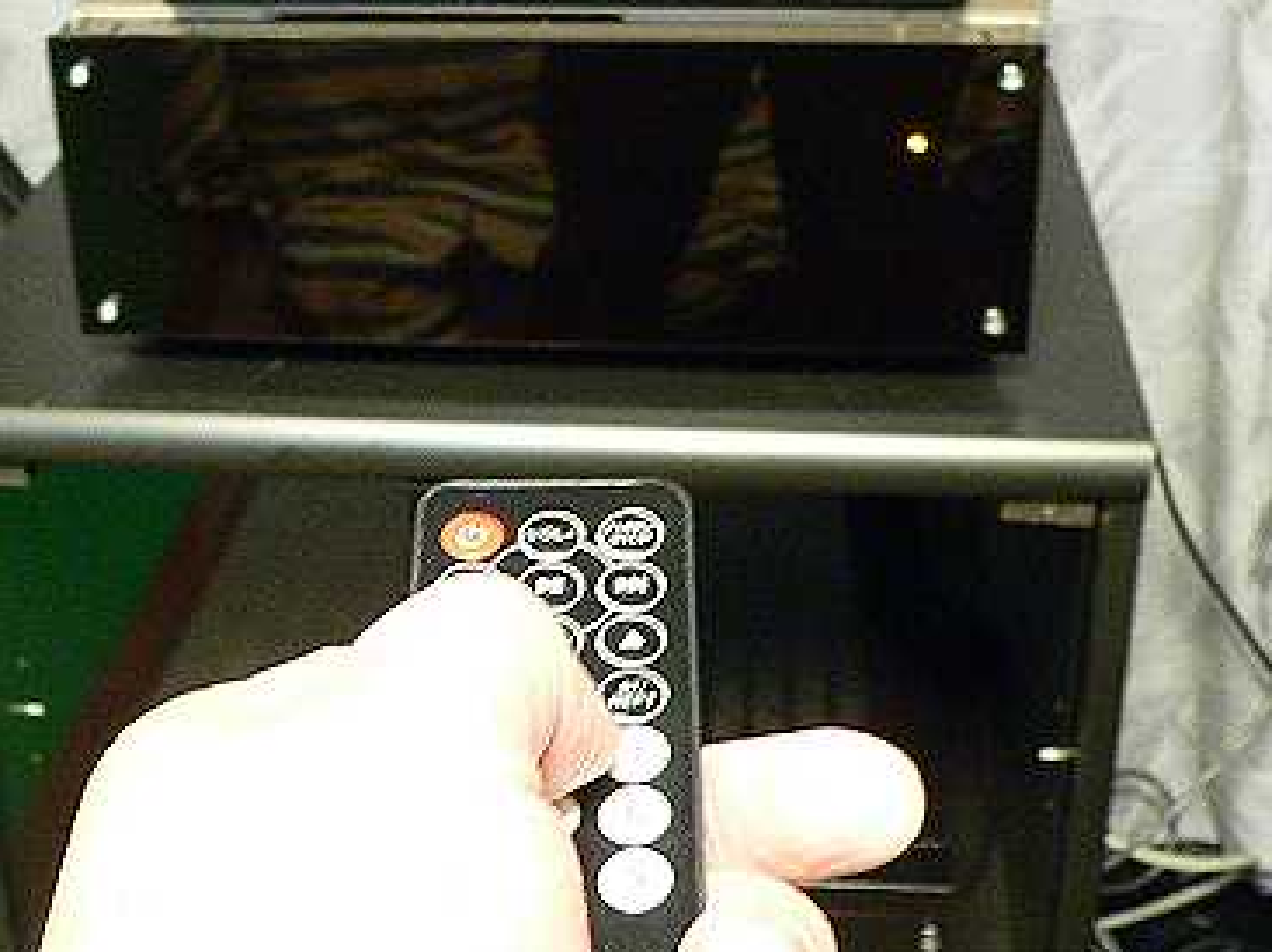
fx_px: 2313
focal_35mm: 63
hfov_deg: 30.6
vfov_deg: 22.9
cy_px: 195
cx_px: 441
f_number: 2.8
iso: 400
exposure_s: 1/8
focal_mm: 6
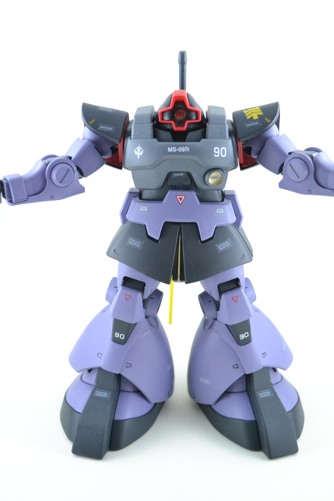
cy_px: 250
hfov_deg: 28.1
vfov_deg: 41.1
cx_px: 167
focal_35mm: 48
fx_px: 668
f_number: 4.8
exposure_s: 1/200
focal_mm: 32
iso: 3200
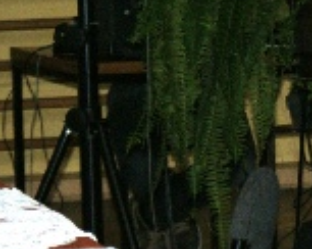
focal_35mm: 412
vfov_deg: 3.7
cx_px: 540
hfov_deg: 4.7
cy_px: 154
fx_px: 3800
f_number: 5.6
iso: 400
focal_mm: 70
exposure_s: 1/125
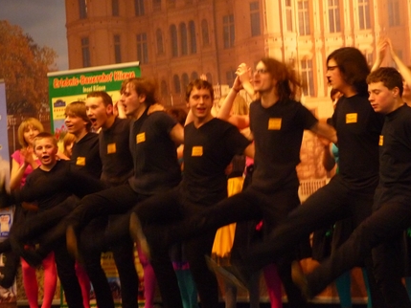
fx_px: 1580
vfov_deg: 11.2
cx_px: 229
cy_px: 163
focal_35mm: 133
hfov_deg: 14.8
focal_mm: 20.3
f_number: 4.7
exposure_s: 1/40
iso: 500
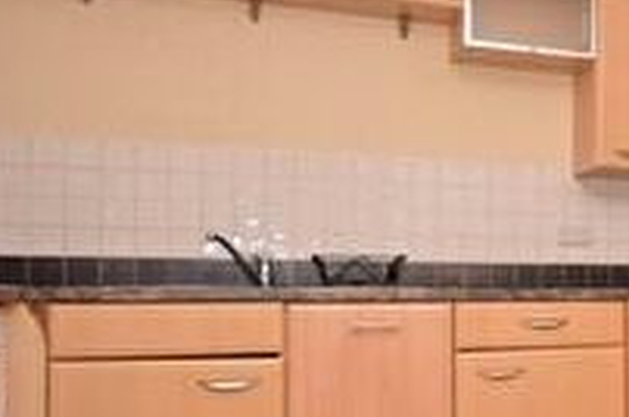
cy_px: 302
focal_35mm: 52
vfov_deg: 25.7
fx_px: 907
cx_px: 775
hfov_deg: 31.4
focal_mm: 10
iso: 100
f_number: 3.5
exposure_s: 1/60
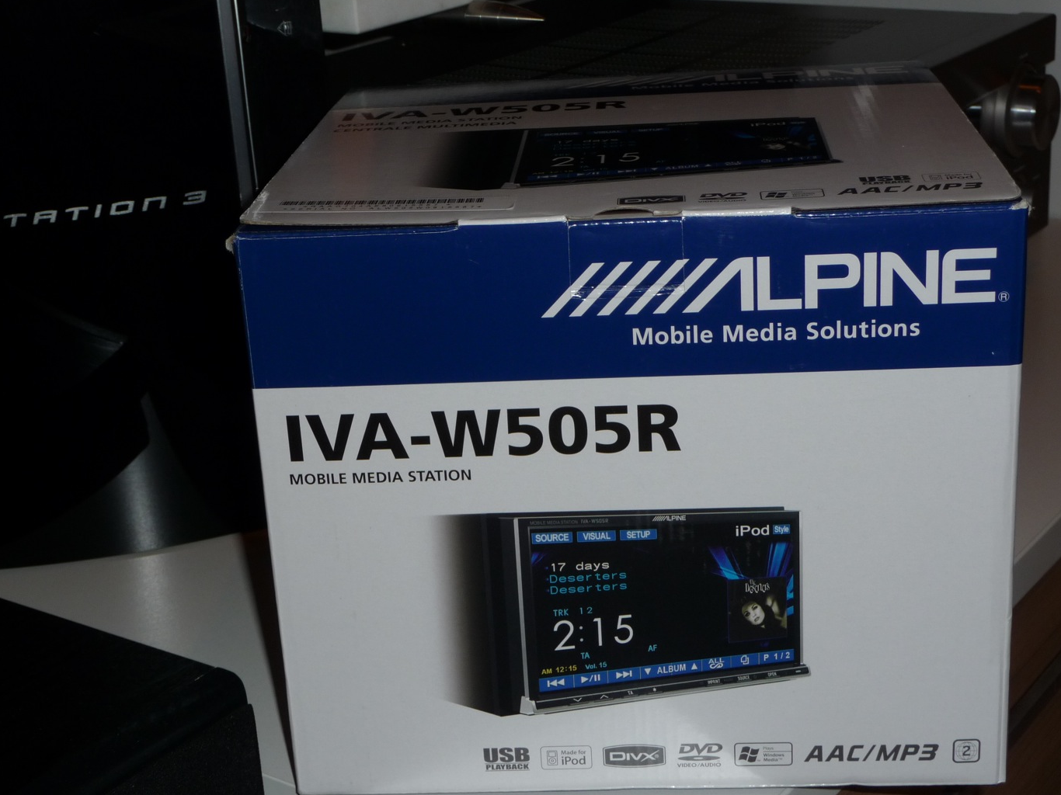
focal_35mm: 58
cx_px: 531
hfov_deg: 33.2
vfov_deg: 25.2
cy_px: 414
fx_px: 1777
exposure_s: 1/30
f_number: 4.3
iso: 100
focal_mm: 9.3
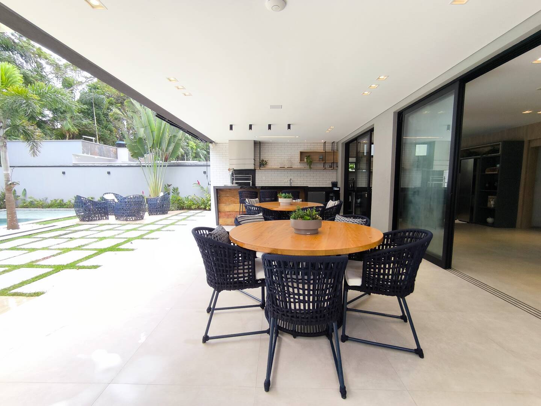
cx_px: 270
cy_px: 203
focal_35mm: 16
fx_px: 250
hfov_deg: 94.5
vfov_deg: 78.1
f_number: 2.2
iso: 50
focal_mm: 1.65
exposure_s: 1/133
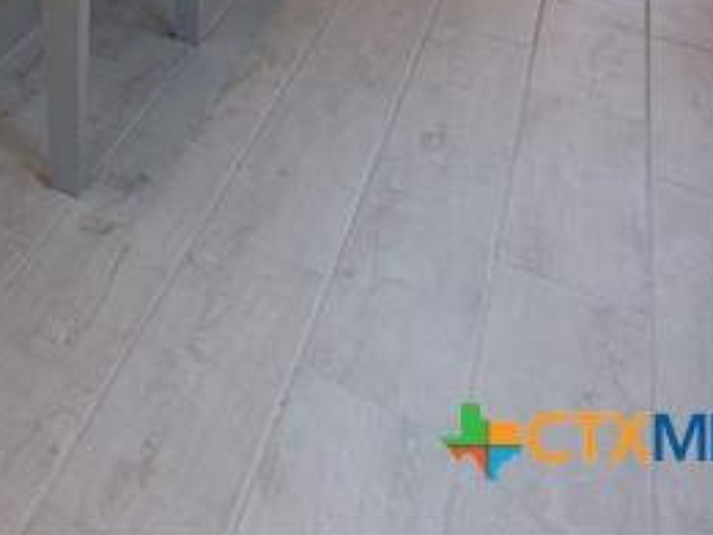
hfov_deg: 22.0
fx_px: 1133
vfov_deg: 18.4
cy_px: -516
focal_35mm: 55
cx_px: -564
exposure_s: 1/120
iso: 67
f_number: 2.2
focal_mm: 1.83
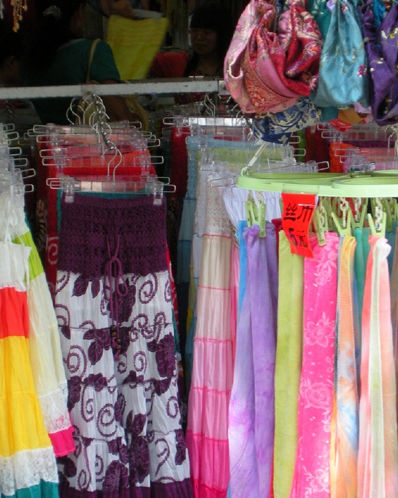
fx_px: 1208
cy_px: 292
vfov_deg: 23.3
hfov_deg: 18.7
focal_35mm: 82
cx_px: 227
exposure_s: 1/51
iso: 122
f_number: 4
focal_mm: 7.7
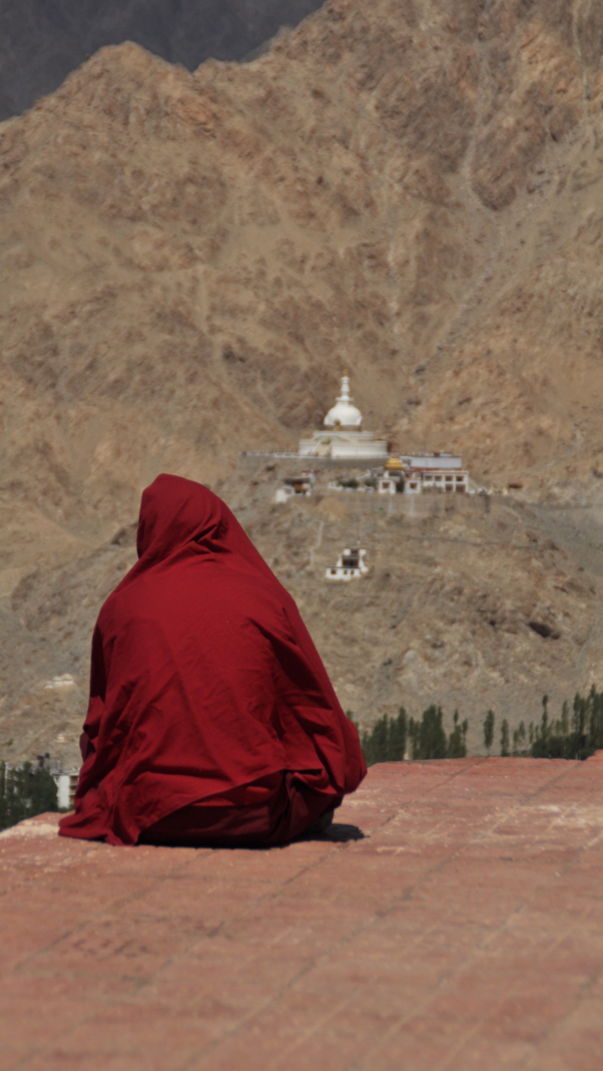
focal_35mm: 154
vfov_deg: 14.0
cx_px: 257
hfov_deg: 7.9
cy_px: 535
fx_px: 4378
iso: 200
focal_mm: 98
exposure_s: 1/1600
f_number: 5.6
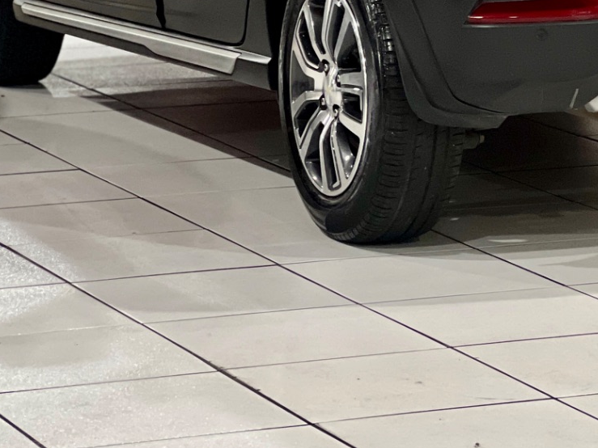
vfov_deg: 7.4
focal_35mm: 200
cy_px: -110
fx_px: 3454
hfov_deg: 9.8
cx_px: 560
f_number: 2.8
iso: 320
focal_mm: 9
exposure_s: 1/24
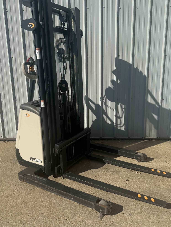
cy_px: 108
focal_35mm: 30
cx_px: 91
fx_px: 198
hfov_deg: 46.8
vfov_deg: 59.9
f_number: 1.78
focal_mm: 6.76
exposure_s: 1/6410
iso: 80
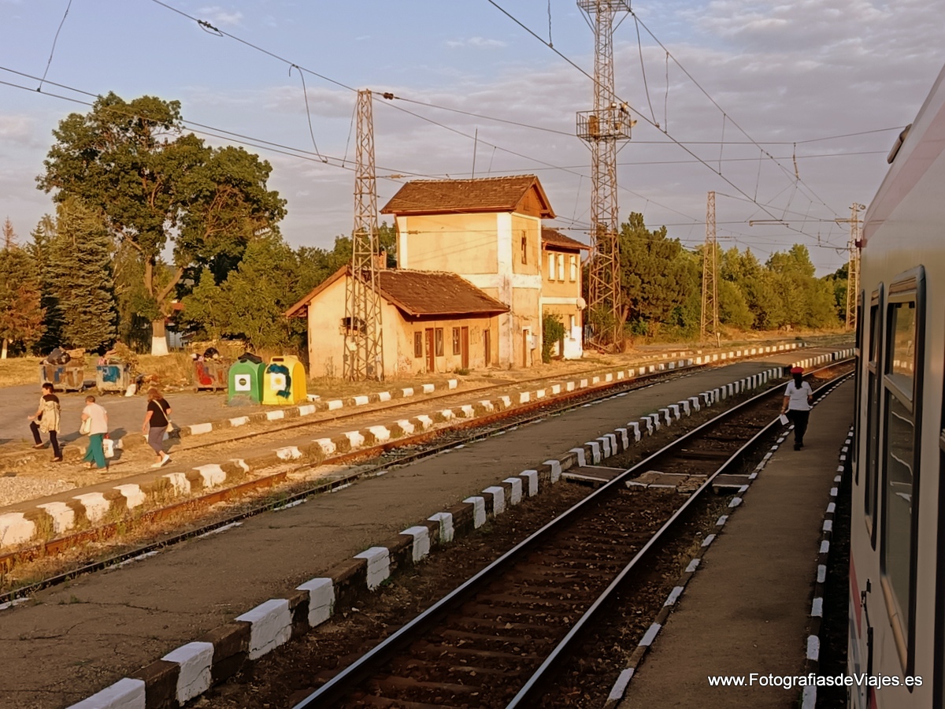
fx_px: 1310
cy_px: 354
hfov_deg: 39.7
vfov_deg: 30.3
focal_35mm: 48
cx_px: 472
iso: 100
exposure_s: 1/176
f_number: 1.75
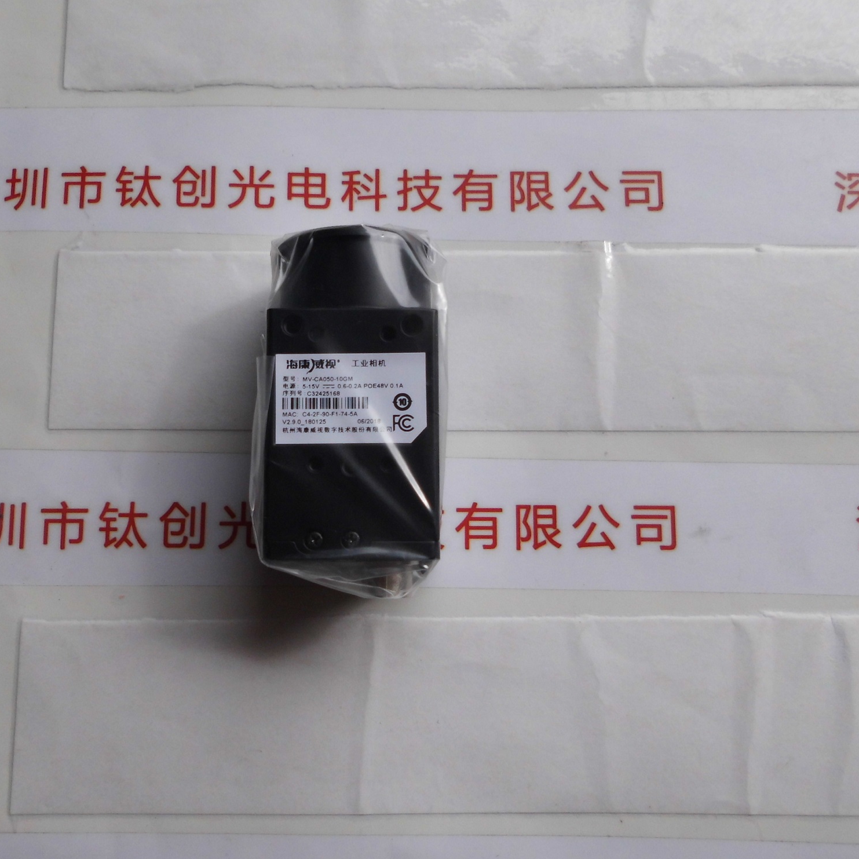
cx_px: 402
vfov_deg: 52.5
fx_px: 870
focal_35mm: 31
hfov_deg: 52.5
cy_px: 434
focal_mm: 4.6
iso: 100
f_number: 3.2
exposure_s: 1/789
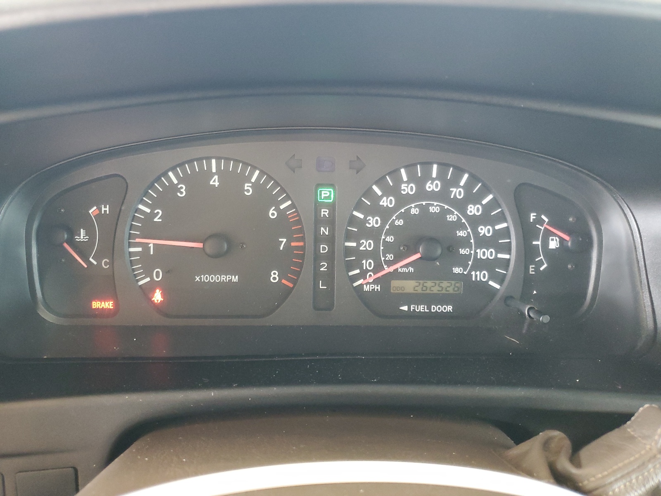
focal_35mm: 26
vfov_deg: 53.1
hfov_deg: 67.3
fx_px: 496
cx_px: 330
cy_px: 248
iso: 284
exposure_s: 1/40
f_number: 1.5
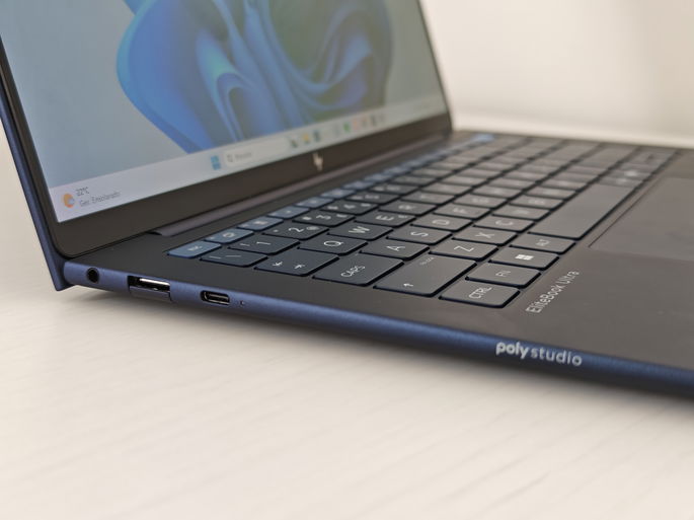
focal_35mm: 46
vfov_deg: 31.5
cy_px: 260
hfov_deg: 41.3
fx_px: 922
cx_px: 347
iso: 80
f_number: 1.63
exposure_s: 1/100
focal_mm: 8.72
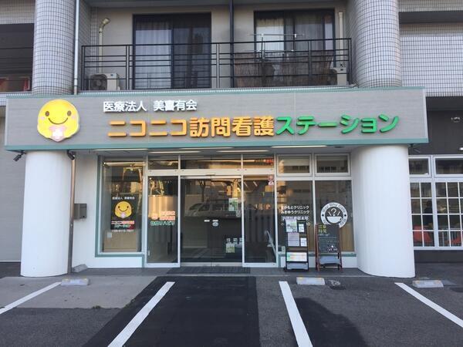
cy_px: 174
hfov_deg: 61.7
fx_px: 388
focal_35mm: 29
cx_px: 232
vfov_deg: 48.2
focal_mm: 4.15
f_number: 2.2
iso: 32
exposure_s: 1/122
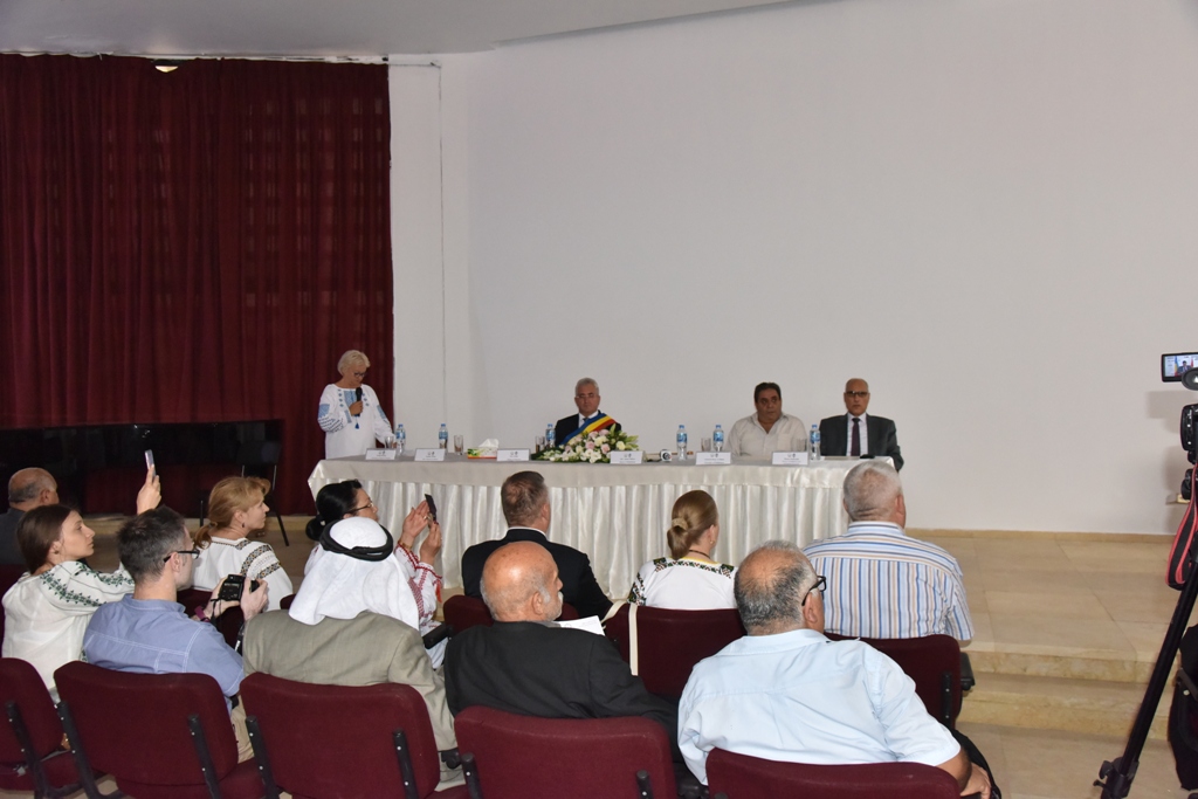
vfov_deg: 43.6
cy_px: 400
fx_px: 998
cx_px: 599
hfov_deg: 61.9
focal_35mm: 30
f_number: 6.3
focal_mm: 30
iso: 2500
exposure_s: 1/250
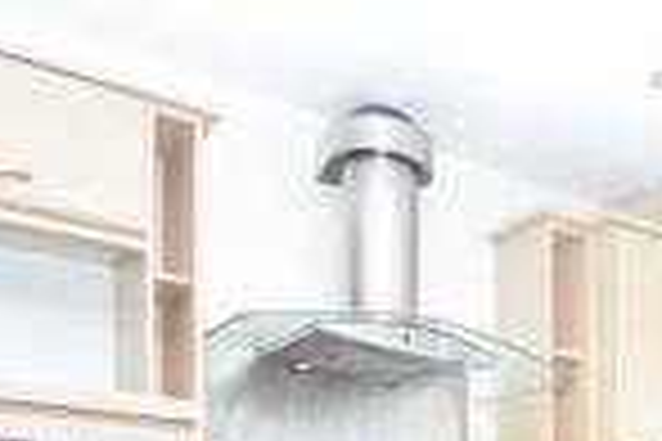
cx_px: 707
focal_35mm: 56
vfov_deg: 21.0
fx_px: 1026
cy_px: 637
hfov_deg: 32.1
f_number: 3.5
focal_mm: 11.5
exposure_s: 1/60
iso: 800
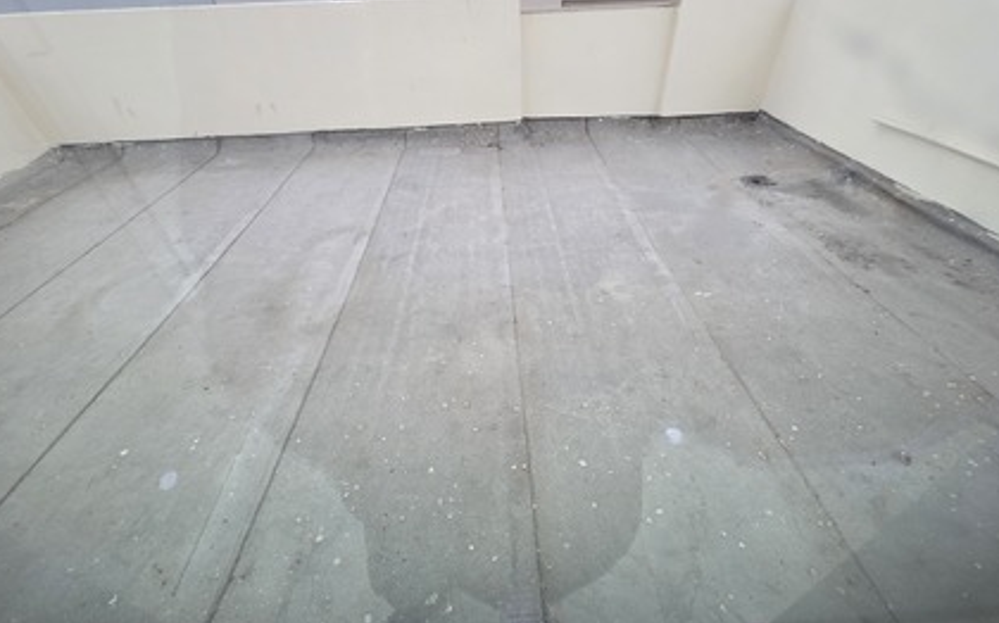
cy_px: 367
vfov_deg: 74.1
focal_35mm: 15
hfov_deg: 101.5
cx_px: 513
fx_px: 408
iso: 125
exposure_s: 1/100
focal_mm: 2.2
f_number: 1.9
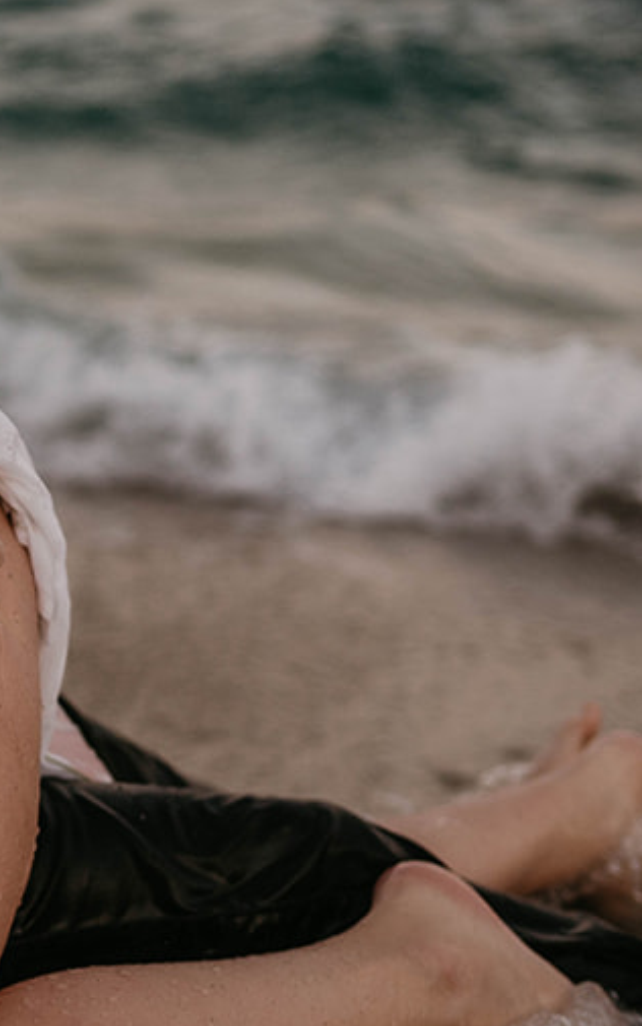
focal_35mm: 113
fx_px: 3161
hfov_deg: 10.8
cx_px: -518
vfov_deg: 18.4
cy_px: 537
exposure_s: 1/400
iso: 125
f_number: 2
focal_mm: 35
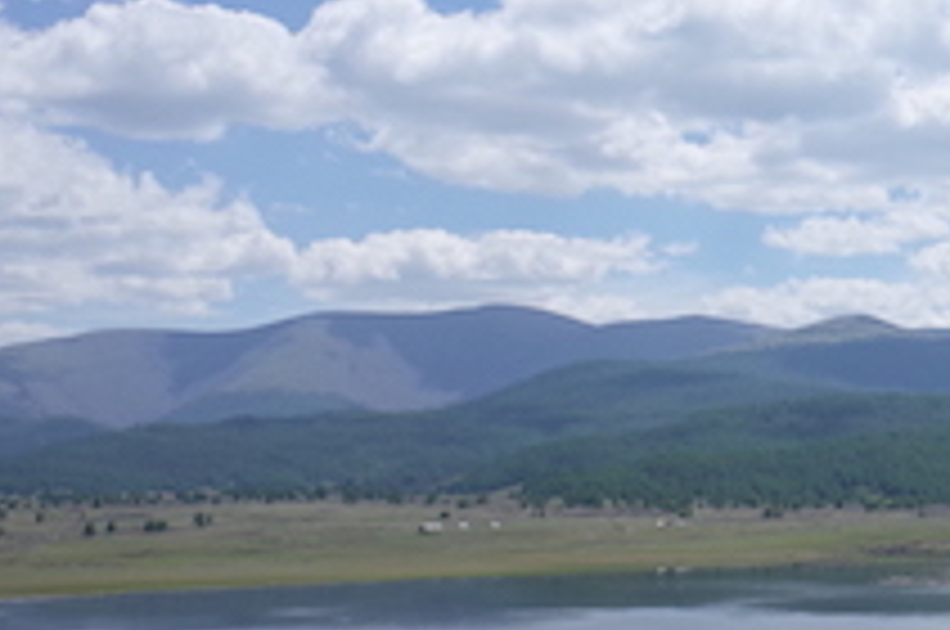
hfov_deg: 21.7
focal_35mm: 85
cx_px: 1229
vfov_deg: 16.0
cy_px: 302
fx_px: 2240
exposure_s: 1/1500
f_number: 5.6
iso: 200
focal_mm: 18.3
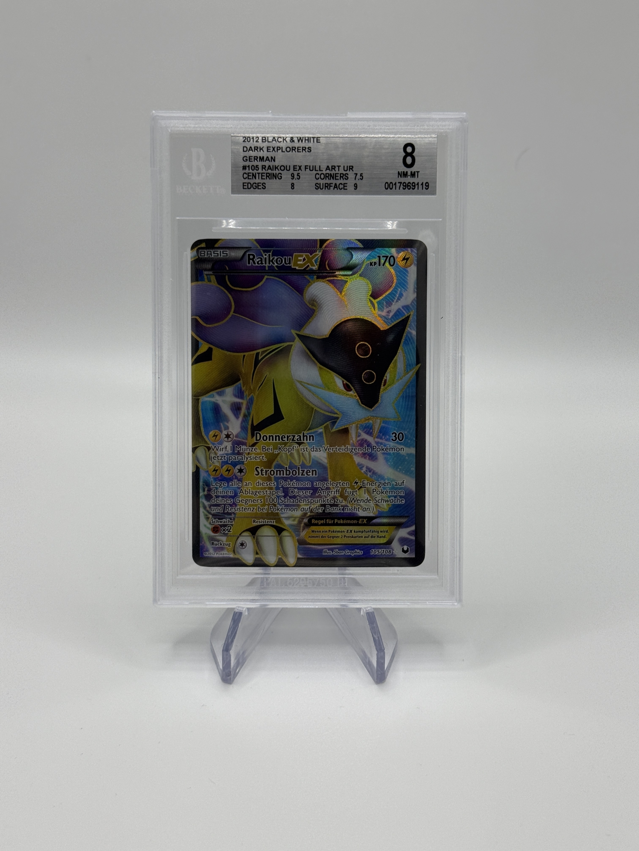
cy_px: 426
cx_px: 320
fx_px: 1181
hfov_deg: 30.3
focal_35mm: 48
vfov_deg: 39.7
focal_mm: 6.76
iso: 64
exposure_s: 1/371
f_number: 1.78
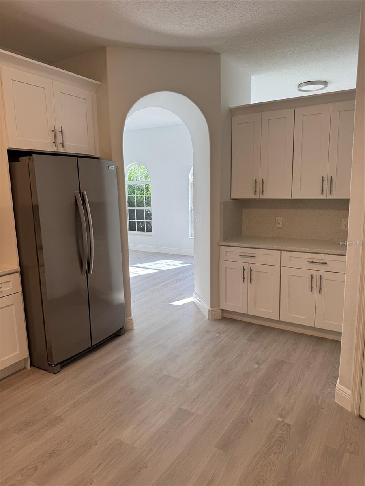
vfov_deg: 71.6
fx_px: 337
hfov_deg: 56.8
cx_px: 182
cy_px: 243
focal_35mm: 24
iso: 64
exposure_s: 1/173
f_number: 1.78
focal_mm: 6.76
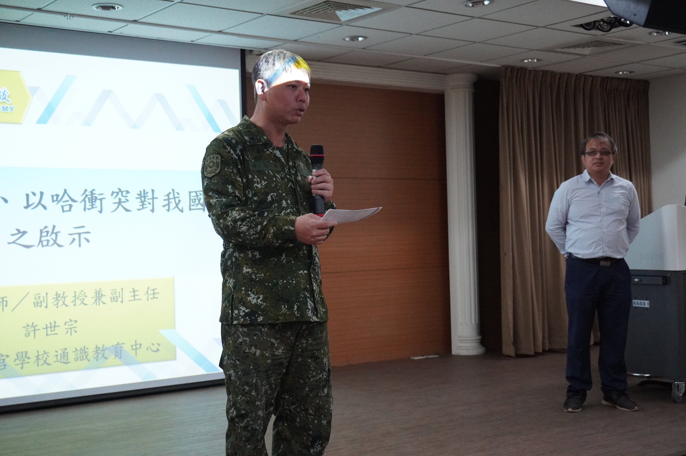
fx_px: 942
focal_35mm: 50
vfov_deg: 27.2
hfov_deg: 40.0
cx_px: 343
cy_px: 228
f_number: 5
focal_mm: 33
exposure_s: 1/160
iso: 5000
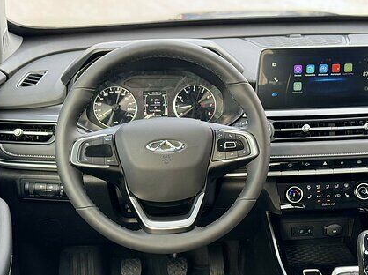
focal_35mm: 63
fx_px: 669
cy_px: 166
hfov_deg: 30.8
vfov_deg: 23.2
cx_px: 203
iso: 125
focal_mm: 6.76
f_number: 1.78
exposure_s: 1/49
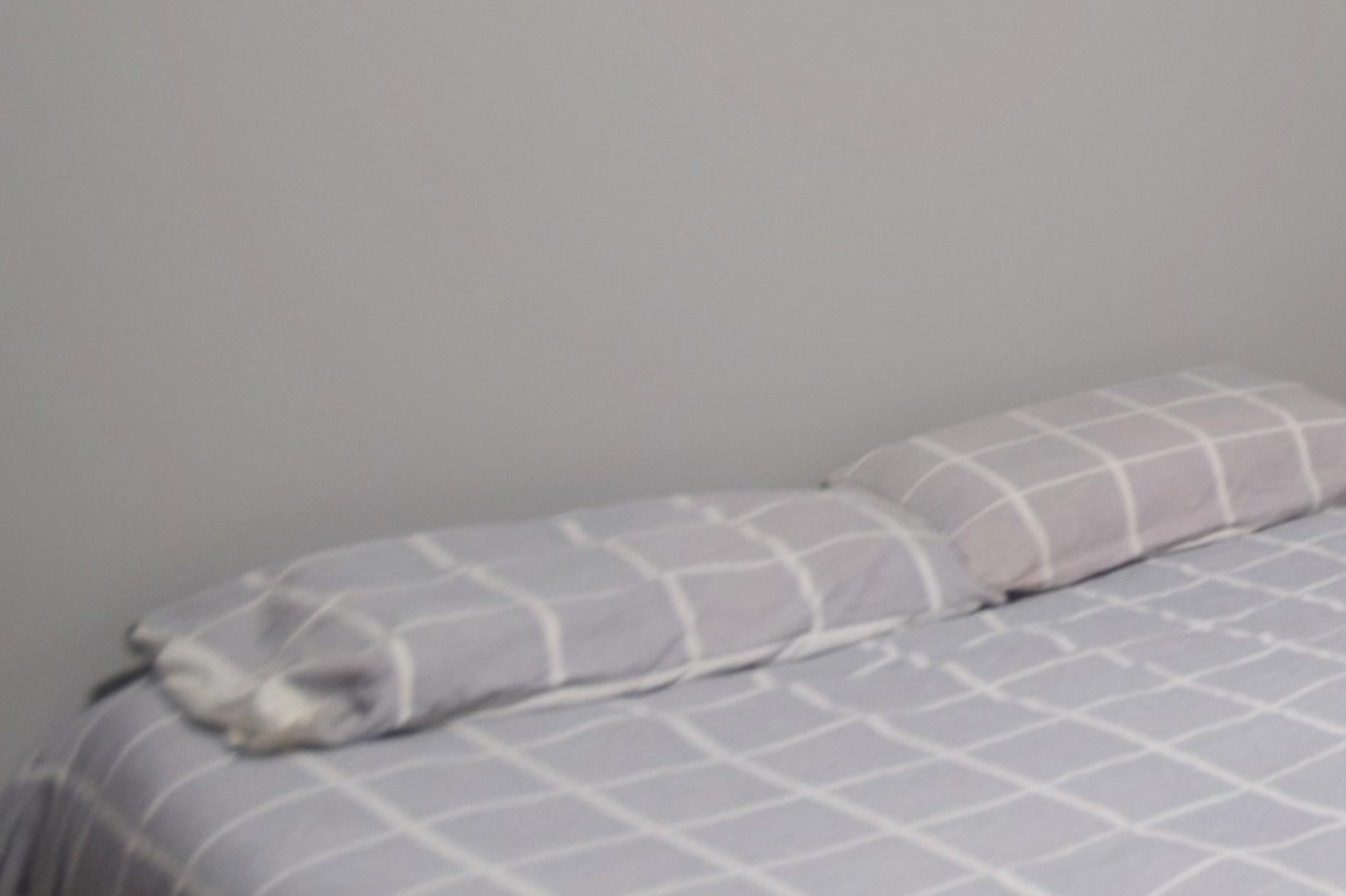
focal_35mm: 51
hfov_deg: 27.9
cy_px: 10
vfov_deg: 25.2
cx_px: 1964
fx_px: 1906
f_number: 6.3
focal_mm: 10
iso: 200
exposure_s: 1/4
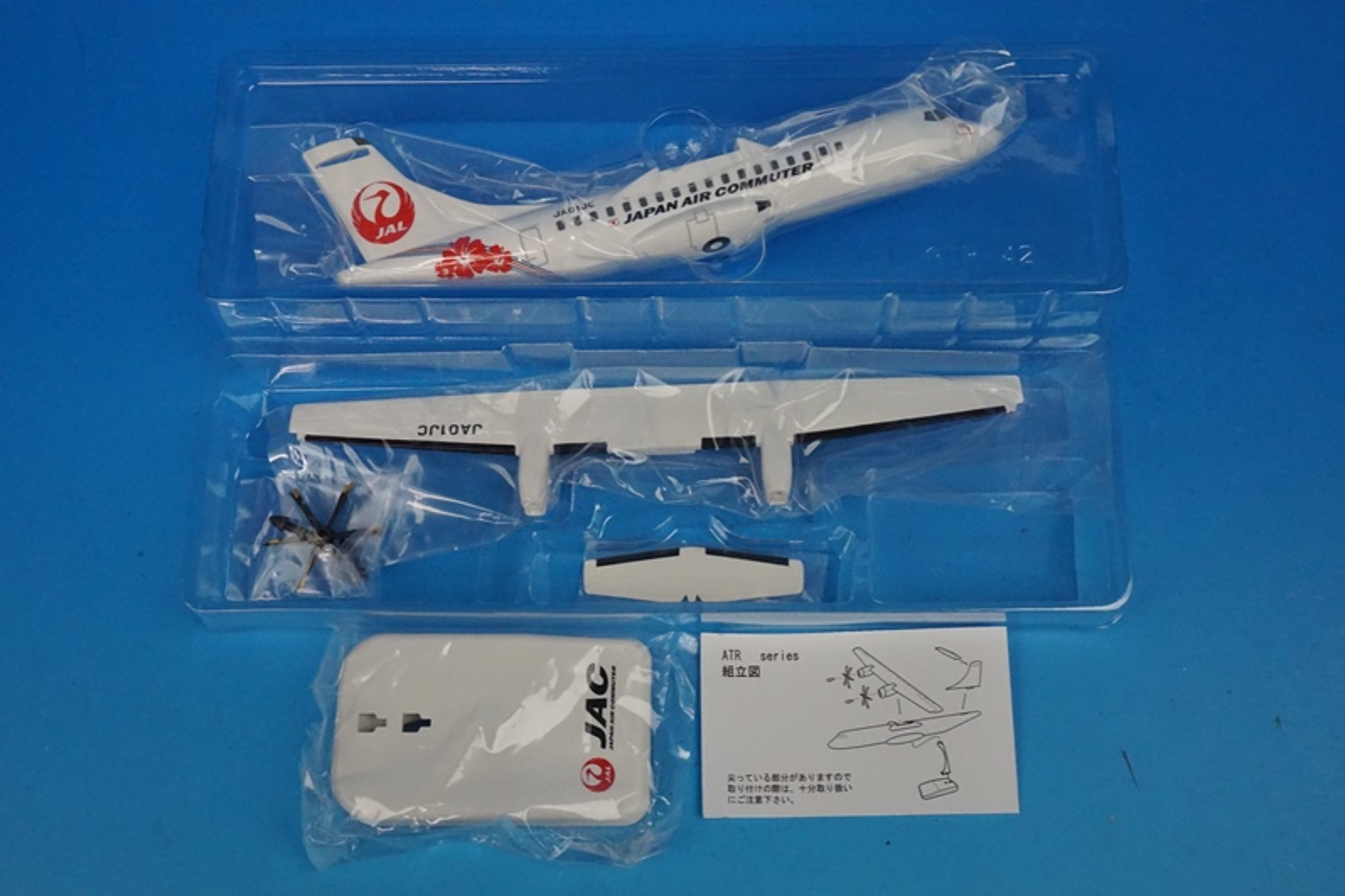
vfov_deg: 36.9
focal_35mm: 36
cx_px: 672
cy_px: 448
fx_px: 1345
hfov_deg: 53.1
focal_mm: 24
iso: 3200
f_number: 14
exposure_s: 1/20
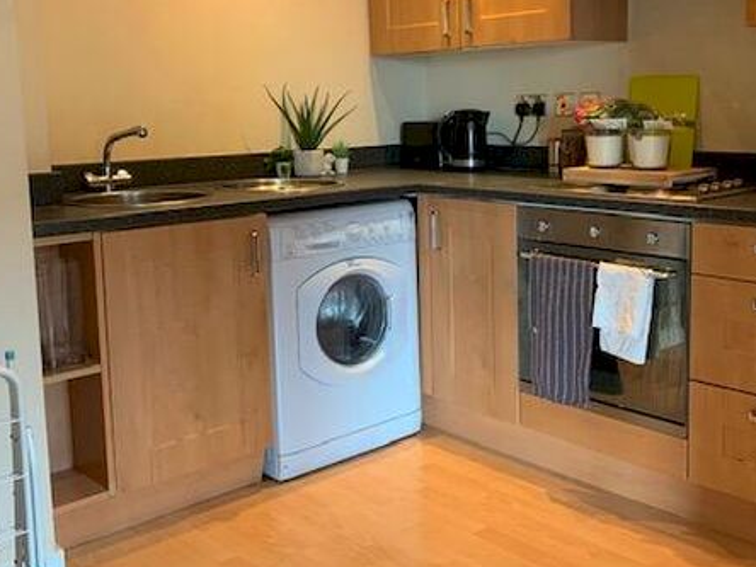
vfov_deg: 35.0
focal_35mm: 41
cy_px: 215
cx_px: 438
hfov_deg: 45.6
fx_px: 895
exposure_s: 1/50
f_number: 1.8
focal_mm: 4.25
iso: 160
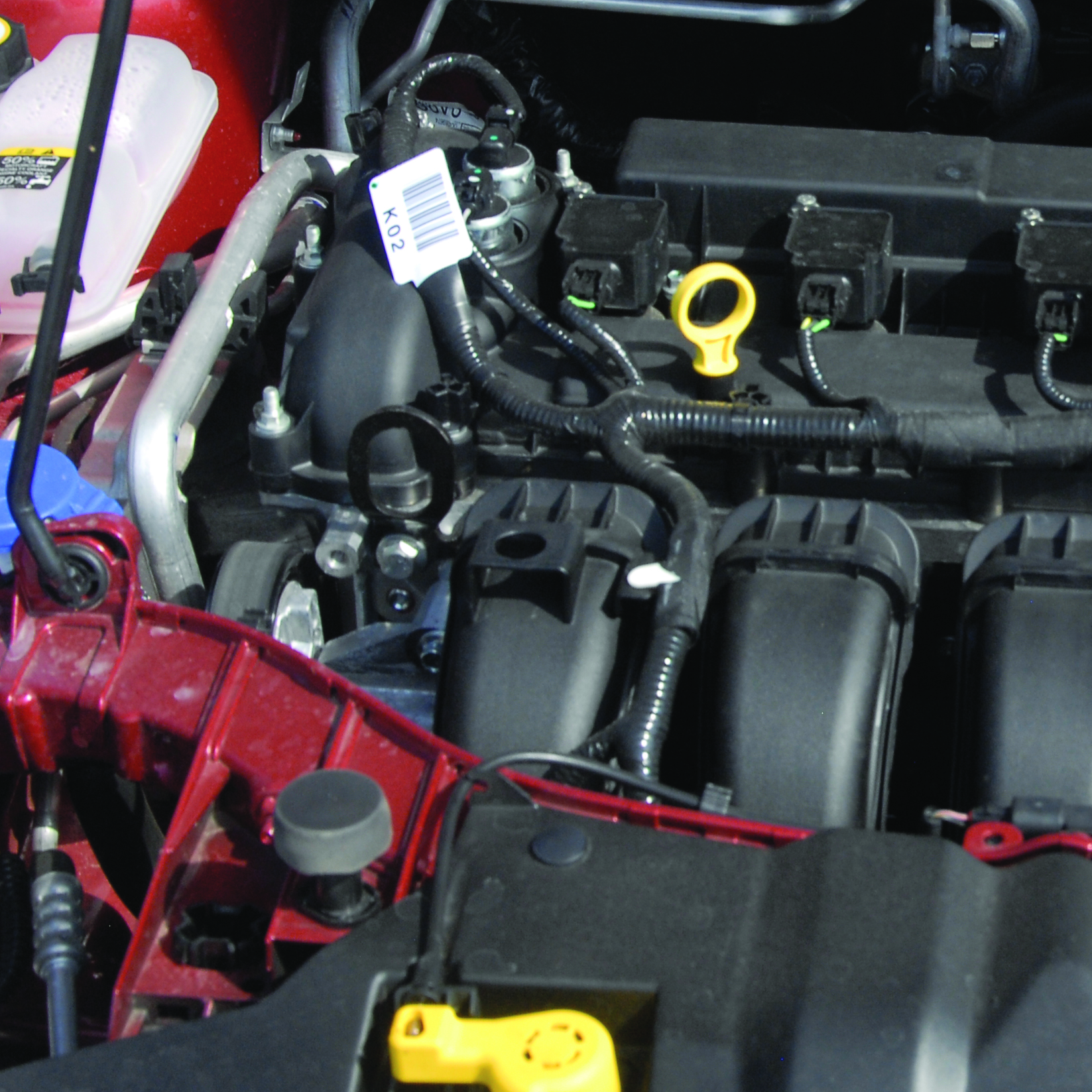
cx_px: 1076
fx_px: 3426
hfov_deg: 17.7
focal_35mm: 96
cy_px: 412
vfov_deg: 18.1
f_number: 8
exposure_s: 1/125
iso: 400
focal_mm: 32
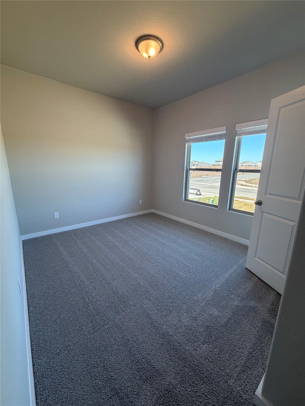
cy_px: 203
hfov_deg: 85.7
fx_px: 164
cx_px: 152
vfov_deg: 102.1
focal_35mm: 14
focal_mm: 2.22
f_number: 2.2
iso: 200
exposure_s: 1/120
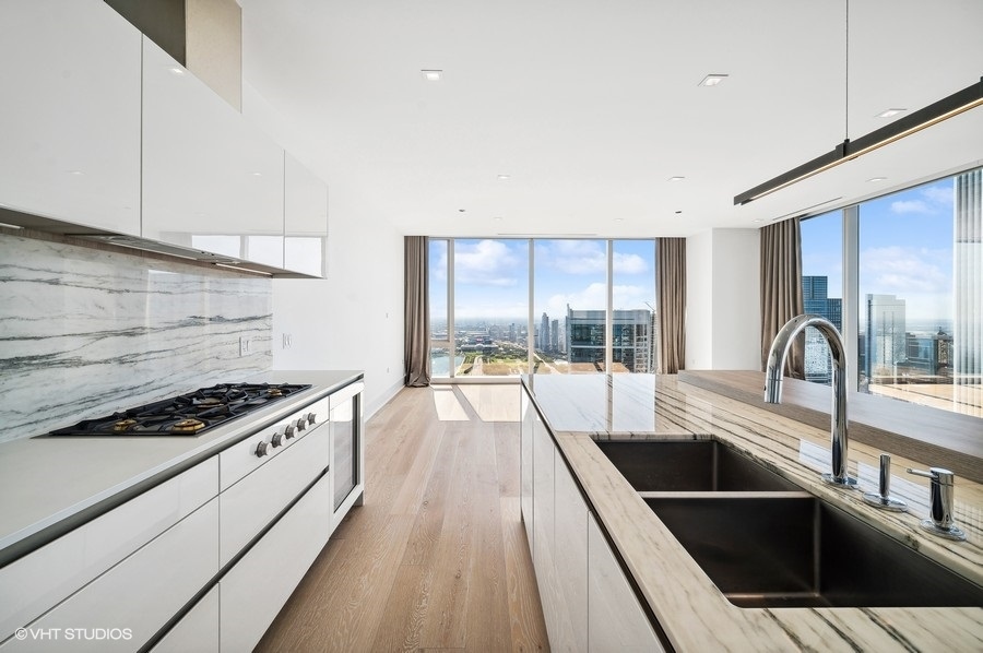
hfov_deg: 104.3
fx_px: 382
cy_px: 326
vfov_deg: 81.1
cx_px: 492
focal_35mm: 14
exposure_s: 1/125
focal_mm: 14
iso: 320
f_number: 8
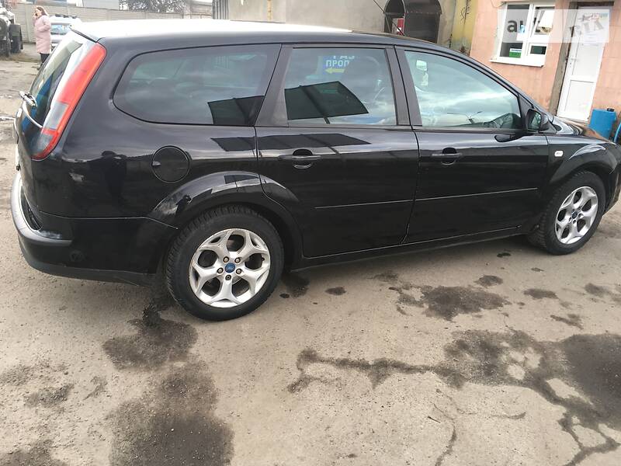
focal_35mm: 29
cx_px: 310
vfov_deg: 48.2
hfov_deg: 61.7
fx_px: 520
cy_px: 233
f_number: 2.2
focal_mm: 4.2
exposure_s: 1/100
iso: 32
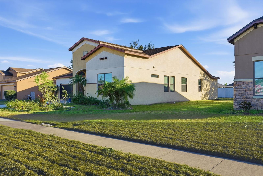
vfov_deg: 43.6
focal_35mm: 30
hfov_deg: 61.9
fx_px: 219
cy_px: 88
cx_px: 132
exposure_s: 1/800
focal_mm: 30
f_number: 9
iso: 125
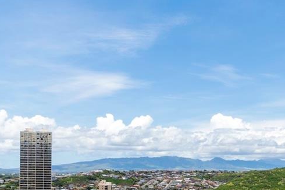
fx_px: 388
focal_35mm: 49
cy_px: 178
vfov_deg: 26.4
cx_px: 210
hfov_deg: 39.4
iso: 160
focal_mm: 10
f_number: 8
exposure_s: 1/640
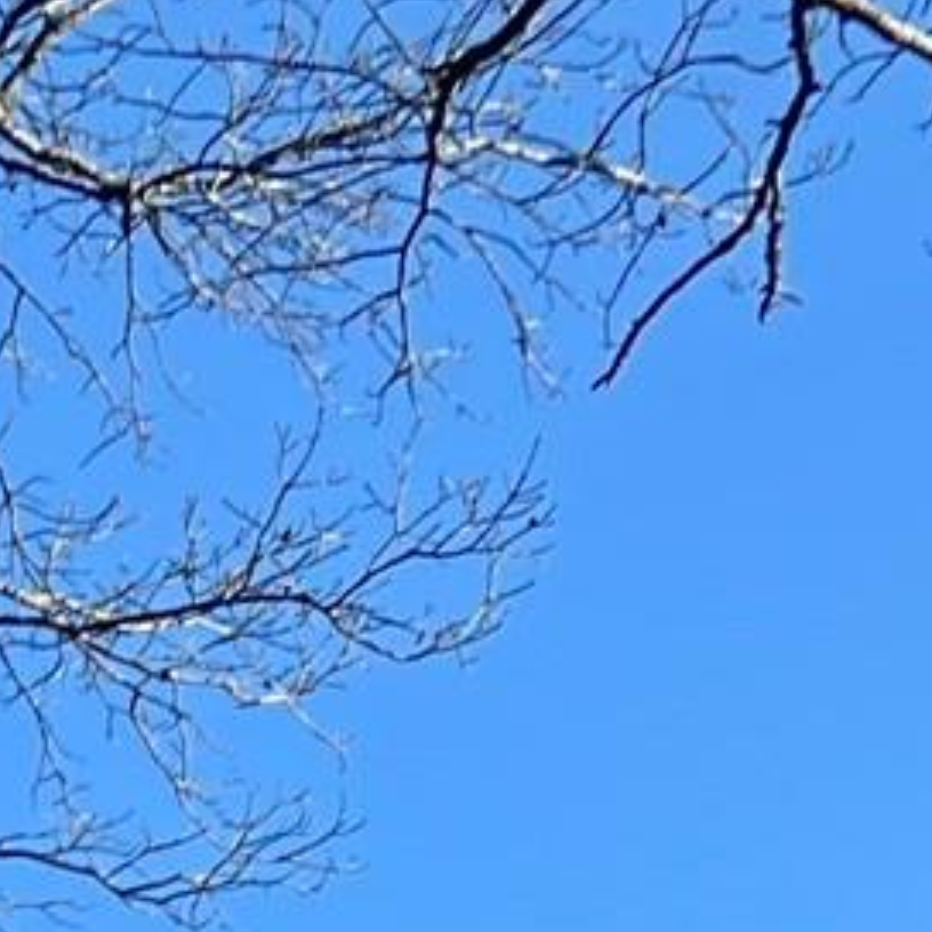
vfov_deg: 8.9
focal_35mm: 173
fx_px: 5270
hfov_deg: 9.4
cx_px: -973
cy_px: 2450
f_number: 1.5
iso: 50
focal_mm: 5.7
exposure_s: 1/1621
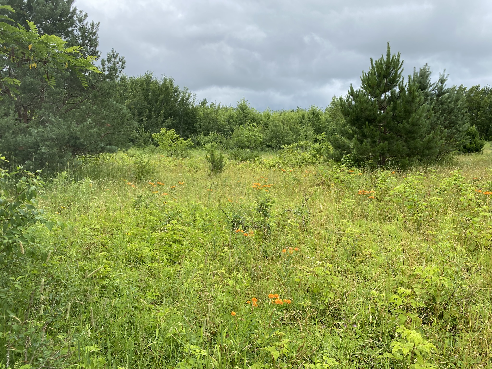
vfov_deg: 53.1
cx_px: 246
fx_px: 370
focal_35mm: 26
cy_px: 184
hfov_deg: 67.3
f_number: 1.8
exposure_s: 1/1565
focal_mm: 4.25
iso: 32
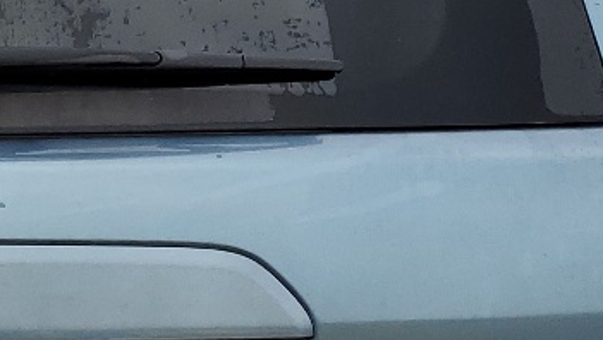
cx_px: -203
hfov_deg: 15.7
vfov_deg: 9.4
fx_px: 2064
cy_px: 249
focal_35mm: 129
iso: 50
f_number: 1.5
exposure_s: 1/1250
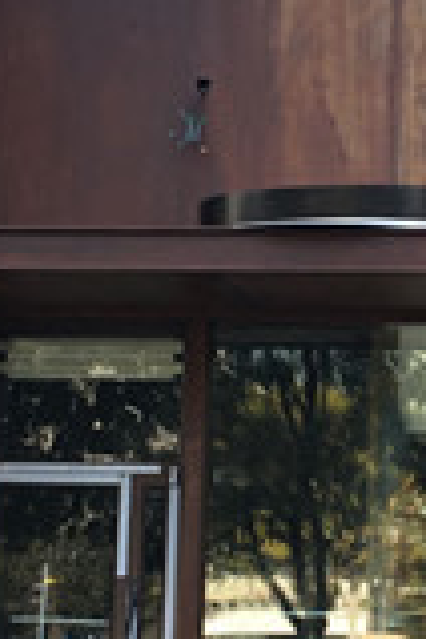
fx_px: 2361
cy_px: 344
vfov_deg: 15.4
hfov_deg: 10.3
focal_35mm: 133
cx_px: 386
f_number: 2.2
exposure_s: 1/122
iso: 25
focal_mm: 4.15
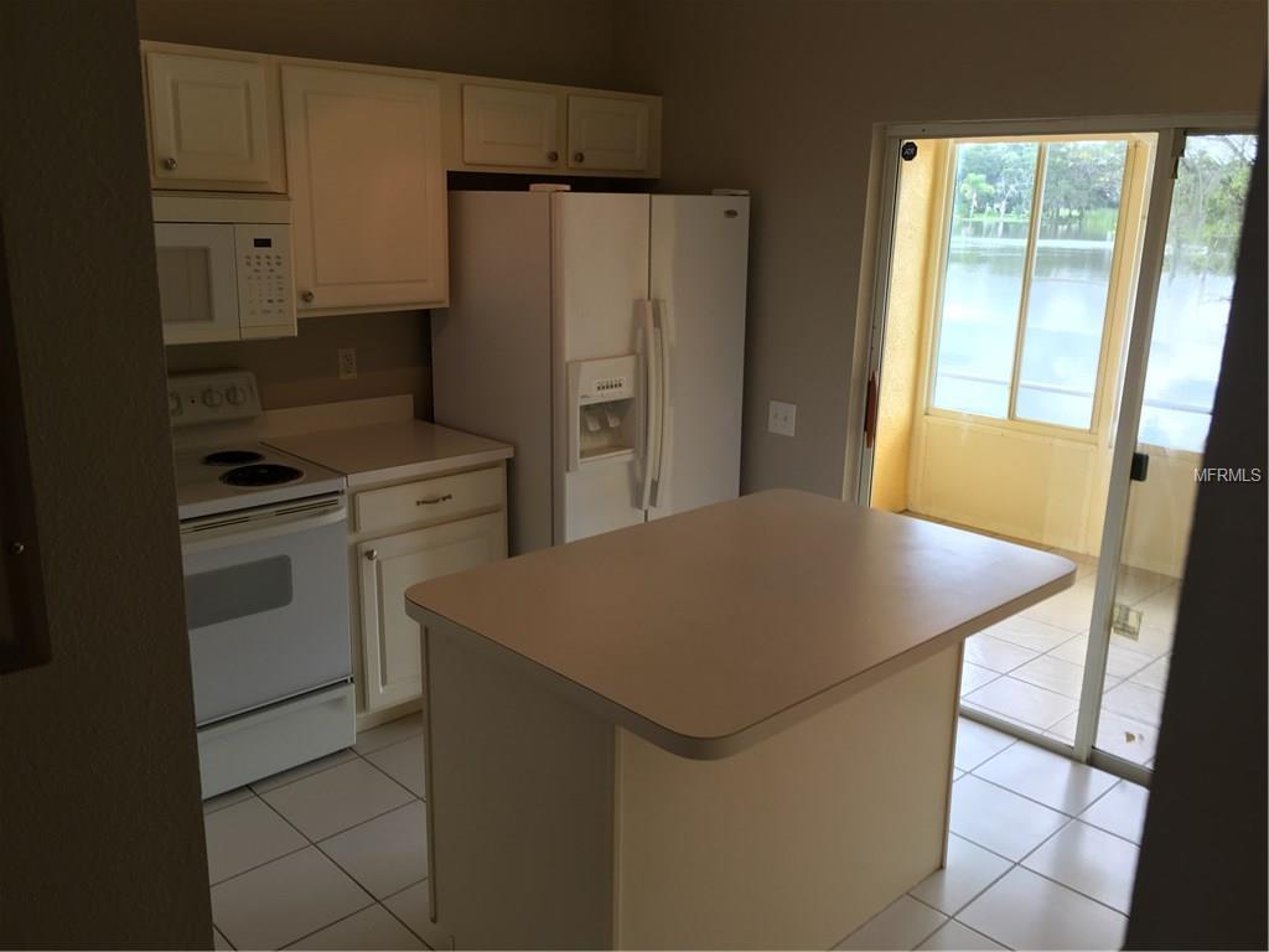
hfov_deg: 61.7
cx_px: 634
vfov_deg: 48.2
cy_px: 476
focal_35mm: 29
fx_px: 1063
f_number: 2.2
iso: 25
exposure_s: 1/40
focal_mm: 4.15
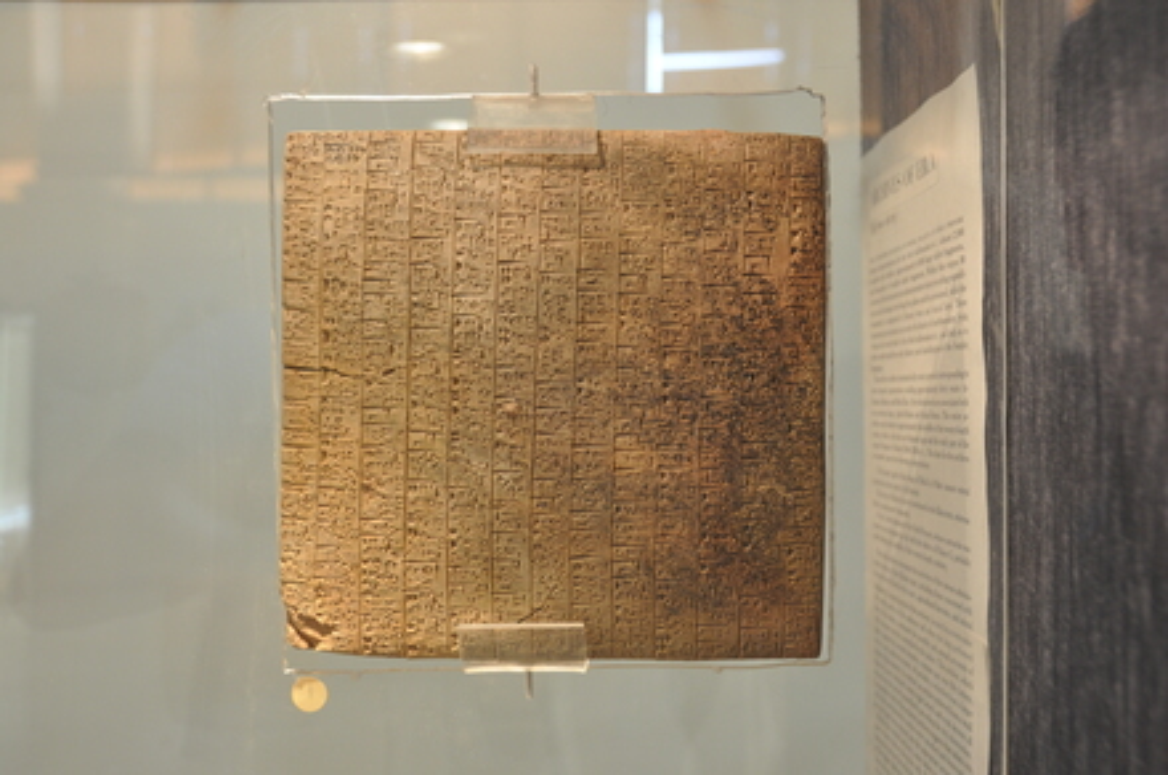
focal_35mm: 36
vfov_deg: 36.8
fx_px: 1166
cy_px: 388
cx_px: 584
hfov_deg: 53.2
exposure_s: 1/50
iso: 640
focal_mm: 24
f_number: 3.8
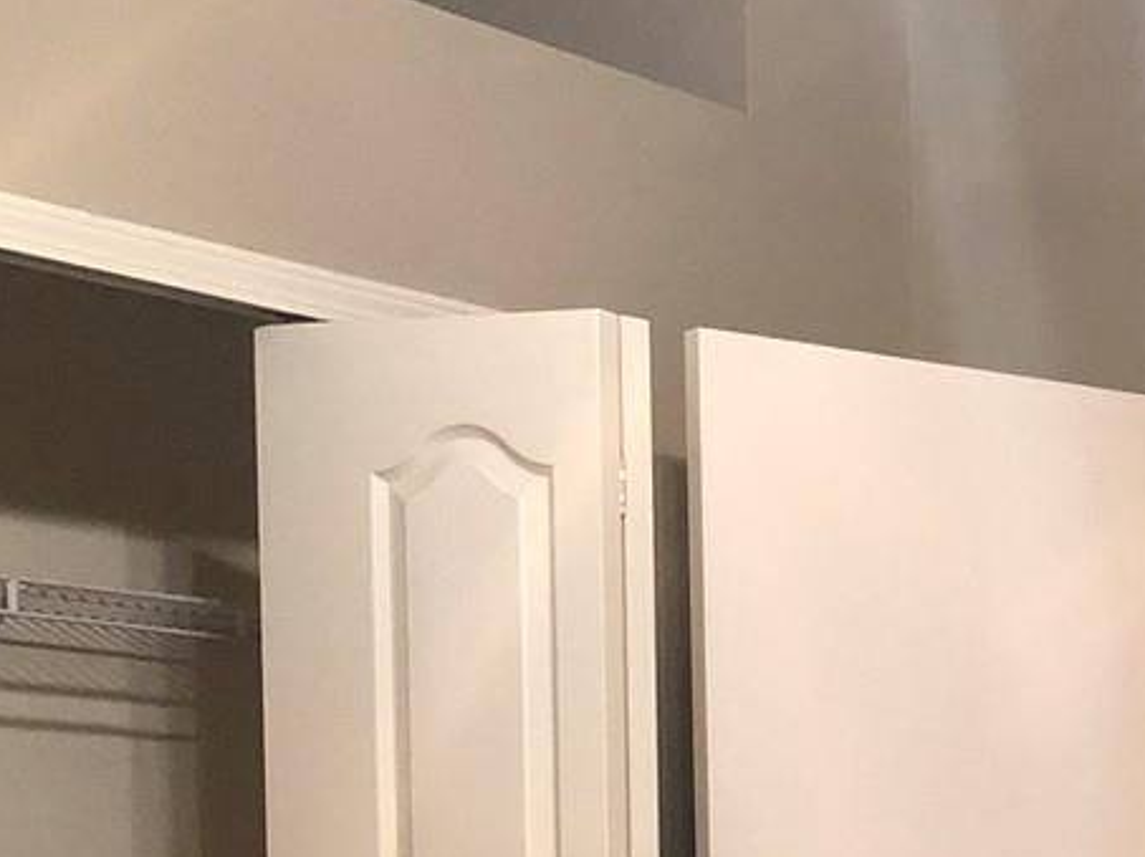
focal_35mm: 99
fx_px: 3272
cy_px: 1213
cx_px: 1972
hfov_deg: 16.9
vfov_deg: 14.1
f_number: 1.8
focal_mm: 4
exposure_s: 1/9
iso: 100
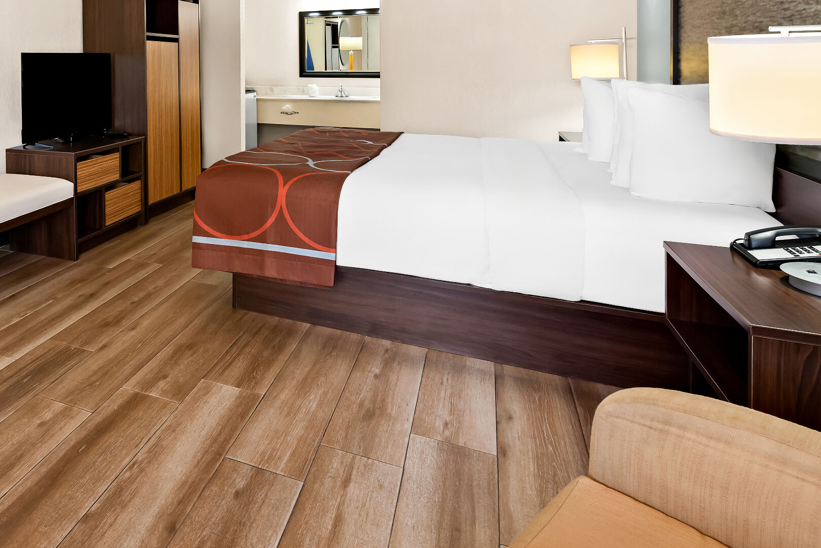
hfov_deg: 63.2
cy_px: 74
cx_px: 160
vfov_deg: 45.7
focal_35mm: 26
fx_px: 593
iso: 800
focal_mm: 14
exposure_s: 1/10
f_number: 8
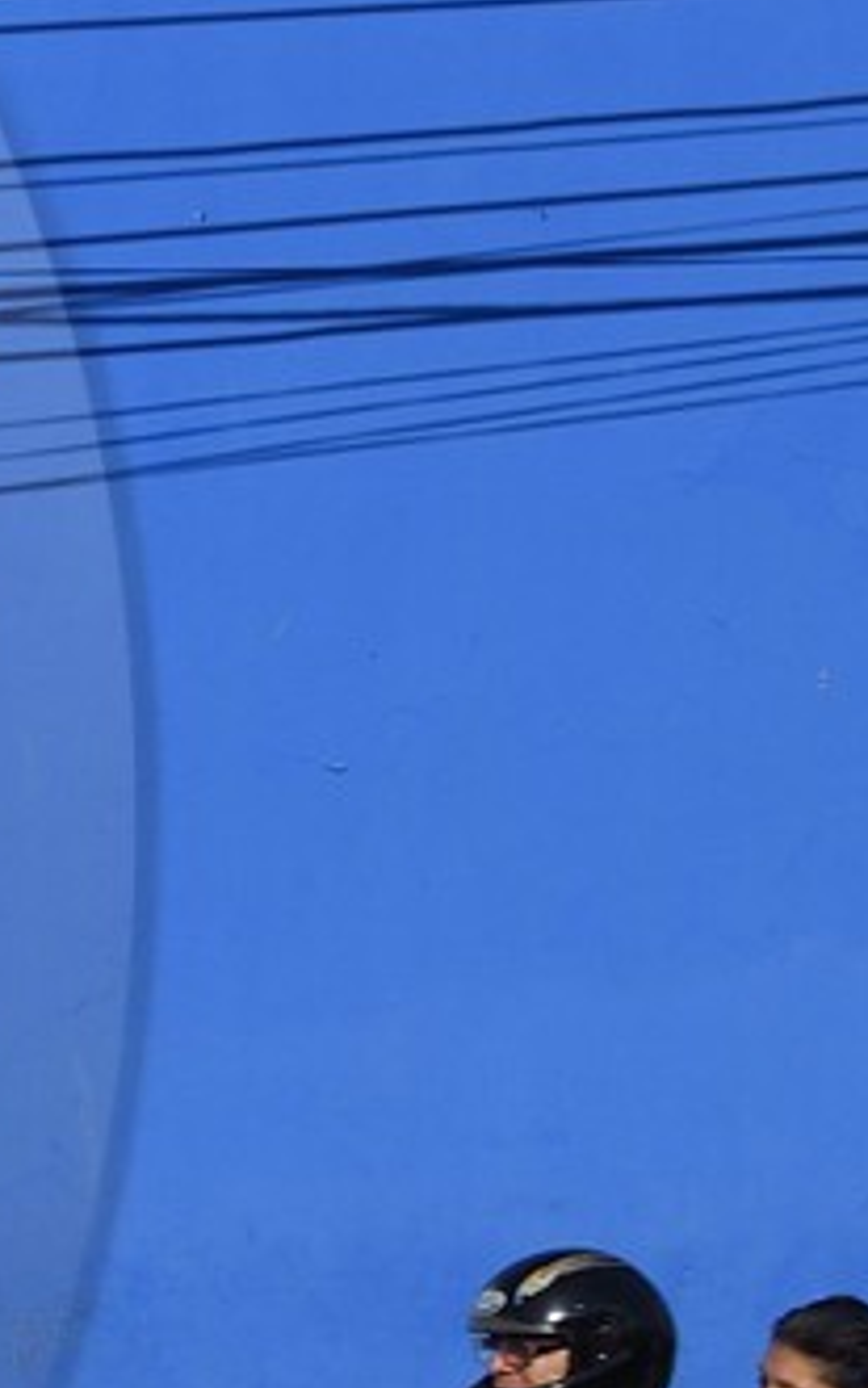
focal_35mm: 143
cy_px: 822
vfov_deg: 14.6
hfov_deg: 8.0
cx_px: -1598
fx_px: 5410
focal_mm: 29
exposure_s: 1/400
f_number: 14
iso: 200
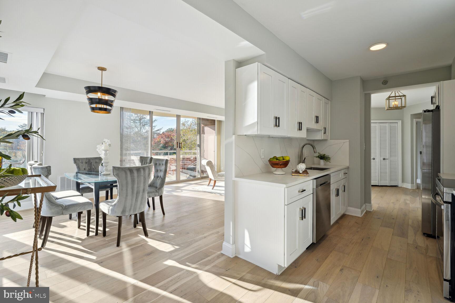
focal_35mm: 16
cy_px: 152
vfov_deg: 72.1
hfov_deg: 95.0
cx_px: 228
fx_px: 209
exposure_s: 1/80
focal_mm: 16.5
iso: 200
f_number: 8
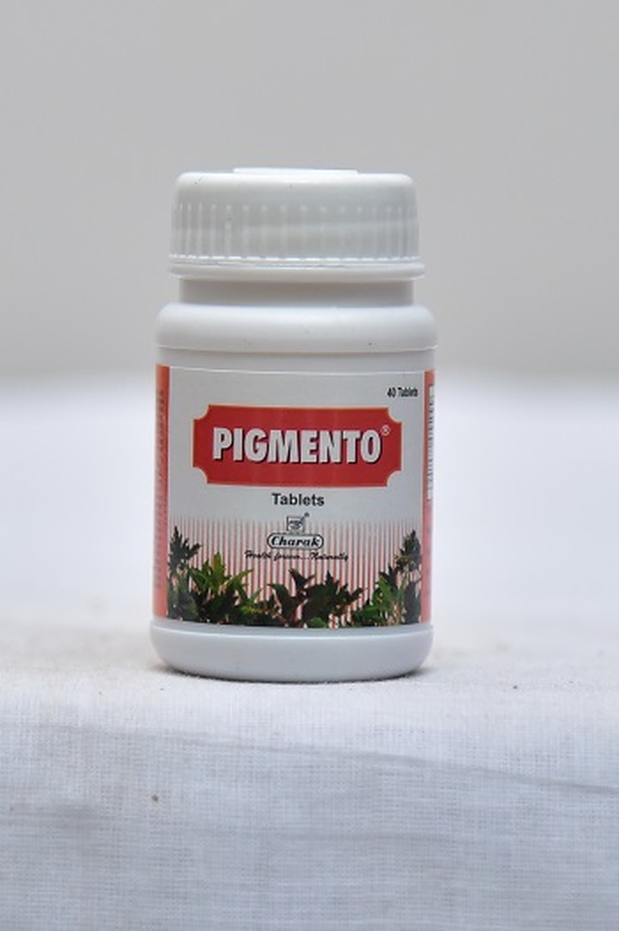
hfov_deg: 13.0
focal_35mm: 105
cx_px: 310
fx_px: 2711
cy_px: 466
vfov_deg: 19.5
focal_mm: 105
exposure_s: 1/125
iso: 1600
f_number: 4
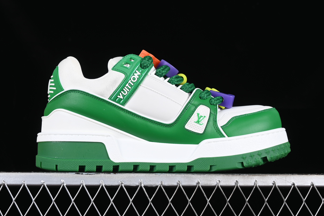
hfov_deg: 26.6
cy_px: 108
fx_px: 684
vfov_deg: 18.0
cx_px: 161
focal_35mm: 76
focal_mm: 50
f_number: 7.1
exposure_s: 1/80
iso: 160
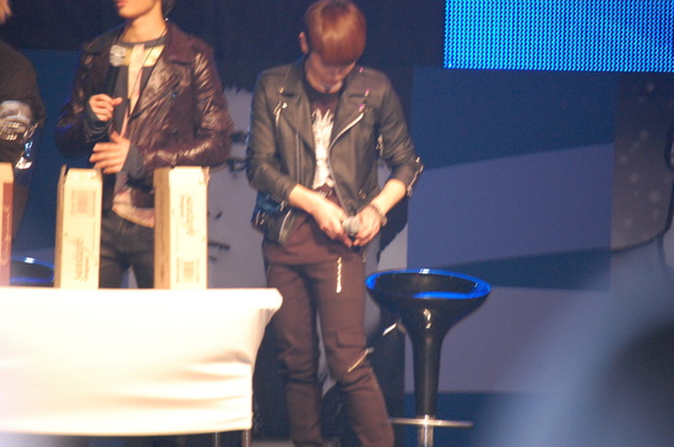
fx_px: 5608
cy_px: 224
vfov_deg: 4.6
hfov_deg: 6.9
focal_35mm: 300
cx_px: 337
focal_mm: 200
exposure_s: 1/60
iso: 1600
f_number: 5.6
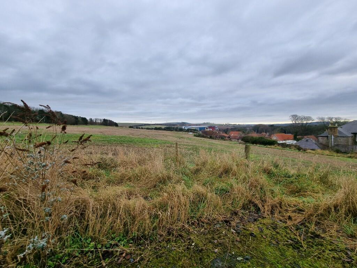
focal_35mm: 13
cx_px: 178
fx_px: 134
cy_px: 134
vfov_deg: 89.9
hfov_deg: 106.2
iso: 50
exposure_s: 1/302
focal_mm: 2.2
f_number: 2.2
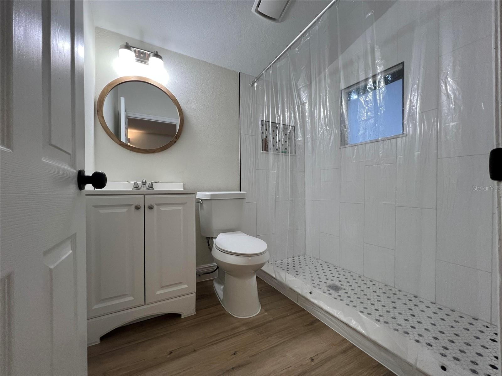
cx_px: 251
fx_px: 189
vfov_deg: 89.9
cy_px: 188
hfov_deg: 106.2
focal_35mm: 13
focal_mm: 1.57
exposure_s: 1/120
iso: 160
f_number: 1.8
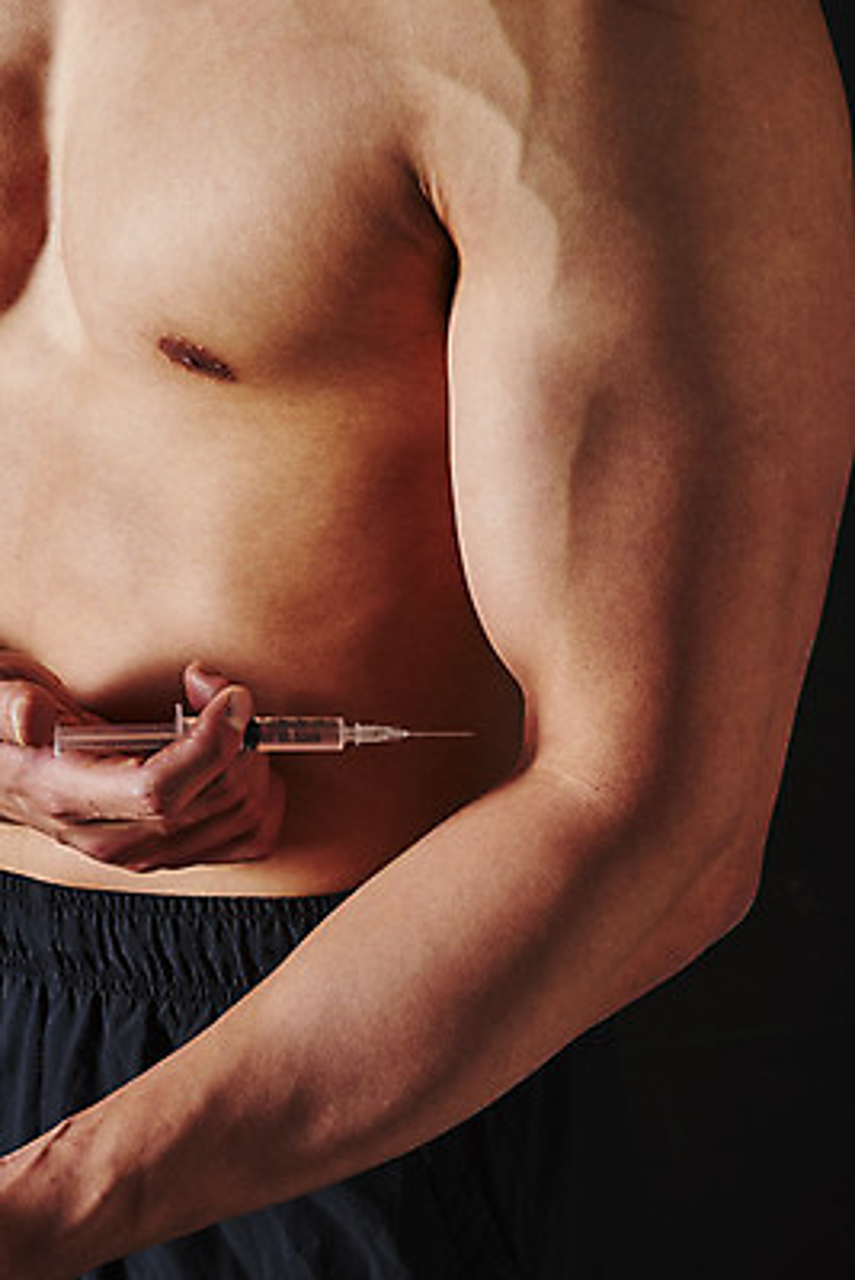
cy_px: 640
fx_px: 3737
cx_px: 428
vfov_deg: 19.4
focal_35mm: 105
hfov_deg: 13.1
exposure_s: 1/125
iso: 100
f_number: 22
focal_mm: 105
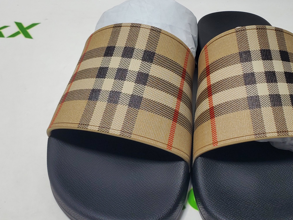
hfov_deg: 36.4
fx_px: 440
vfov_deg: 28.0
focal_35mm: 52
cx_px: 196
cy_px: 98
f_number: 2.4
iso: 50
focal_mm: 4.3
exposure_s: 1/270
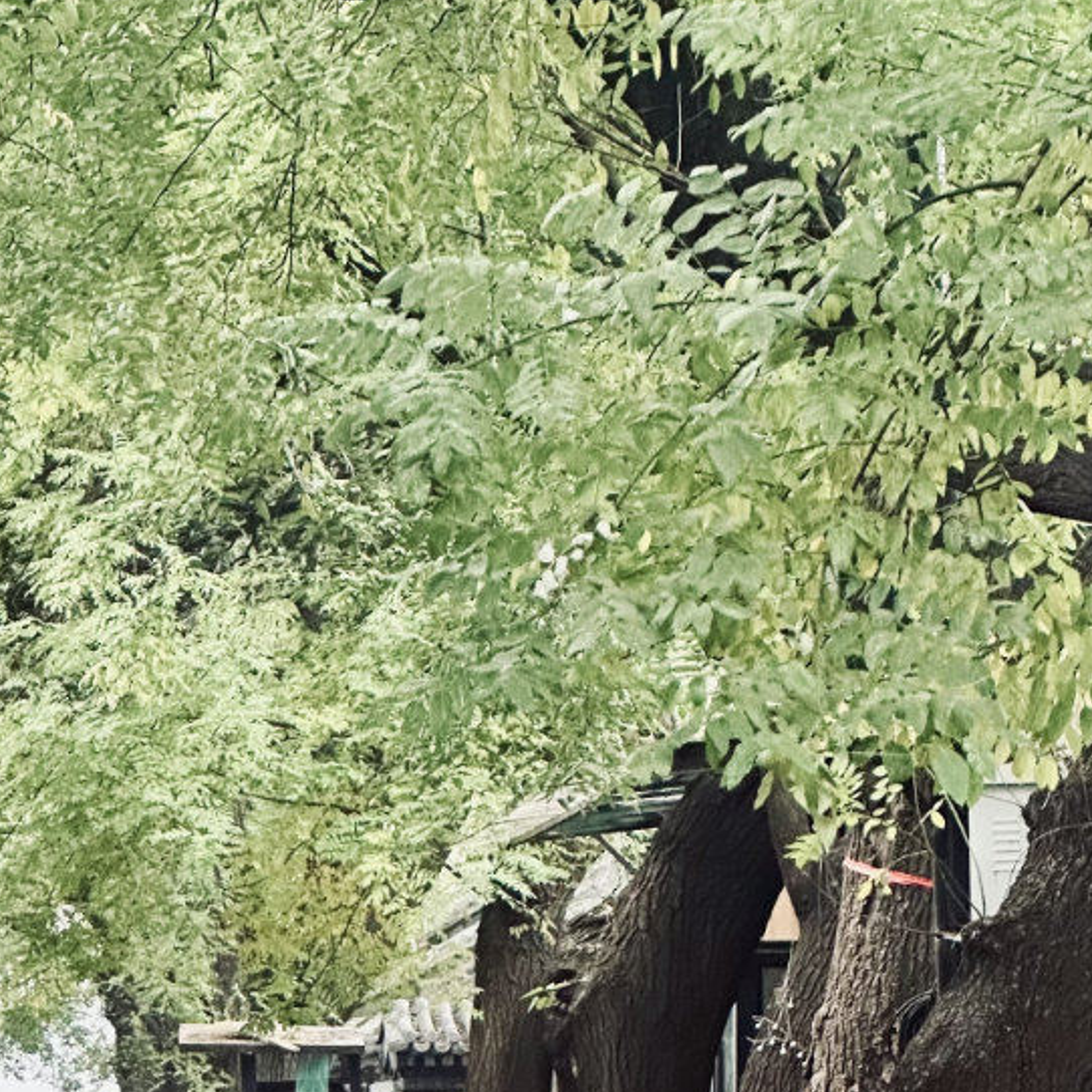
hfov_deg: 8.7
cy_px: 991
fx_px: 7174
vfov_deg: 8.7
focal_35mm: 201
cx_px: 371
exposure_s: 1/60
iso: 250
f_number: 2.8
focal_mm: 9
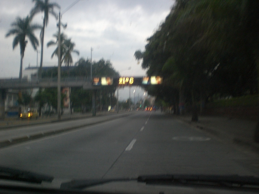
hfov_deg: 49.0
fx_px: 284
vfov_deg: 37.7
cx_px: 130
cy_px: 97
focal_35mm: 38
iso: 200
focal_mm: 6.3
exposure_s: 1/40
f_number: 3.1
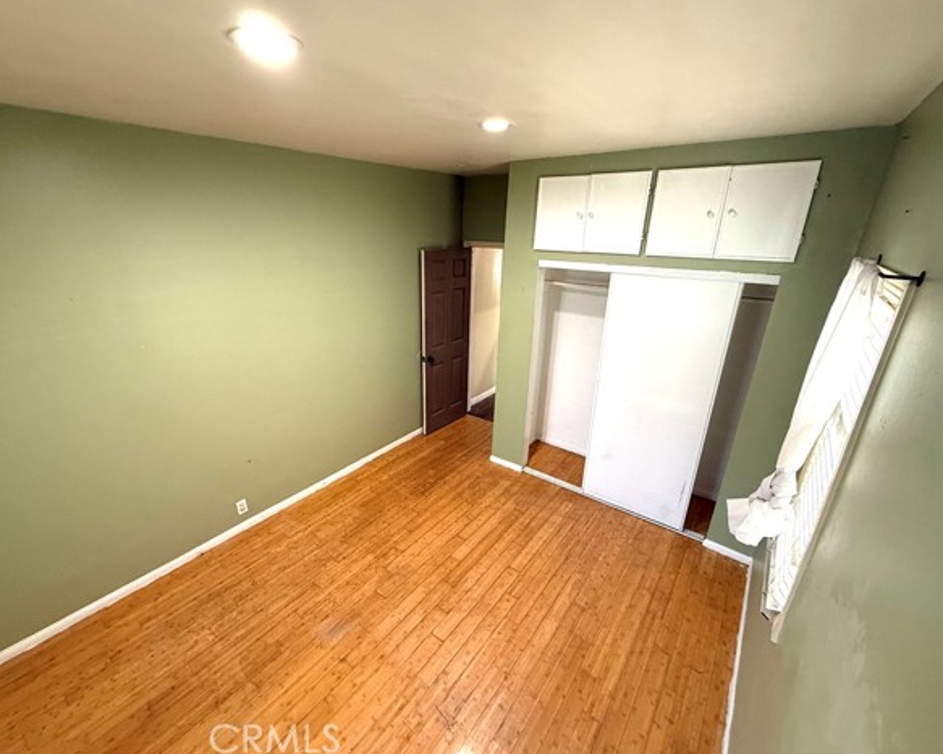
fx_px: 418
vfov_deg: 84.0
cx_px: 453
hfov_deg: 96.8
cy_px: 374
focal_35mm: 15
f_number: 2.2
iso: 320
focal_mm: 2.22
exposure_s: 1/60
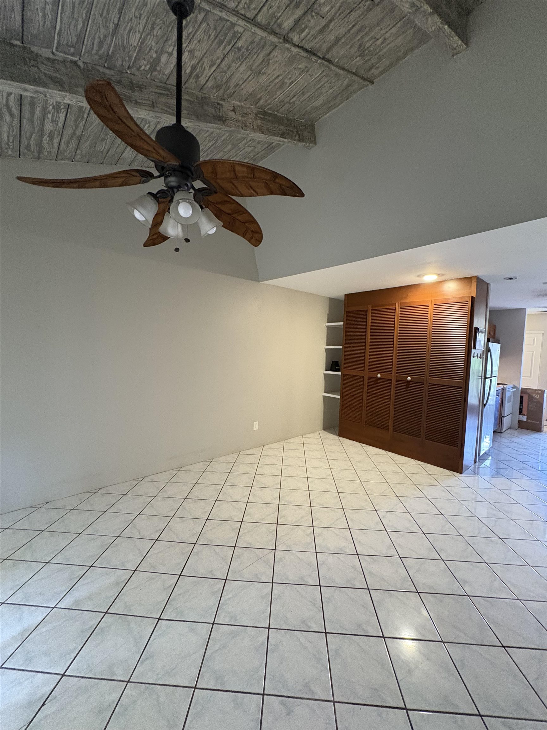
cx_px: 274
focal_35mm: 14
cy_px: 365
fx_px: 295
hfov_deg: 85.7
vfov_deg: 102.1
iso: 800
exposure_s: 1/60
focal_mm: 2.22
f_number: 2.2
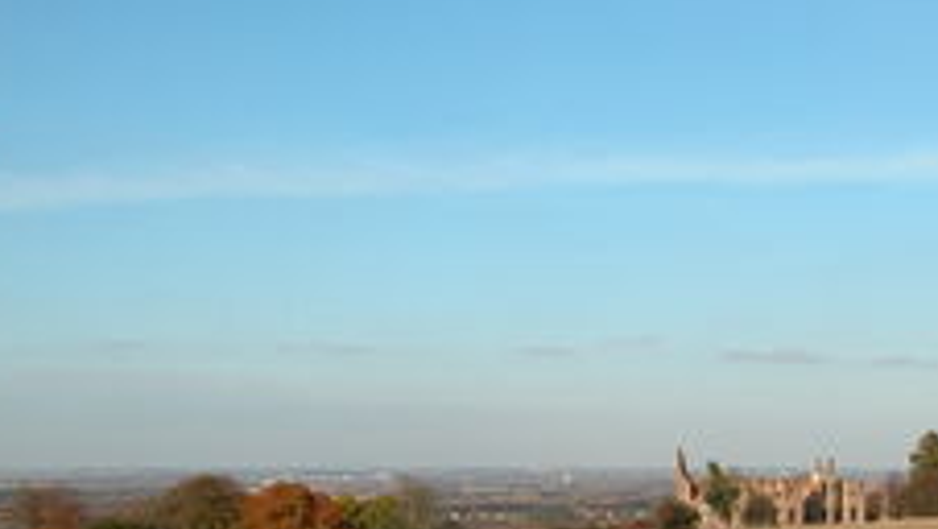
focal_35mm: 69
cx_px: 508
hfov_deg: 30.5
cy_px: 521
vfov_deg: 17.1
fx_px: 1717
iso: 100
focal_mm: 9.2
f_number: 5.7
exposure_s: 1/314
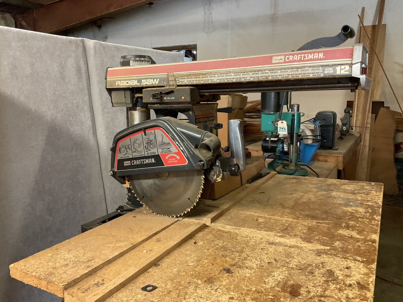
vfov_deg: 48.2
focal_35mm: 29
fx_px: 338
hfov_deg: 61.7
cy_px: 151
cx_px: 202
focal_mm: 3
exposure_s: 1/60
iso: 250
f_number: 1.8
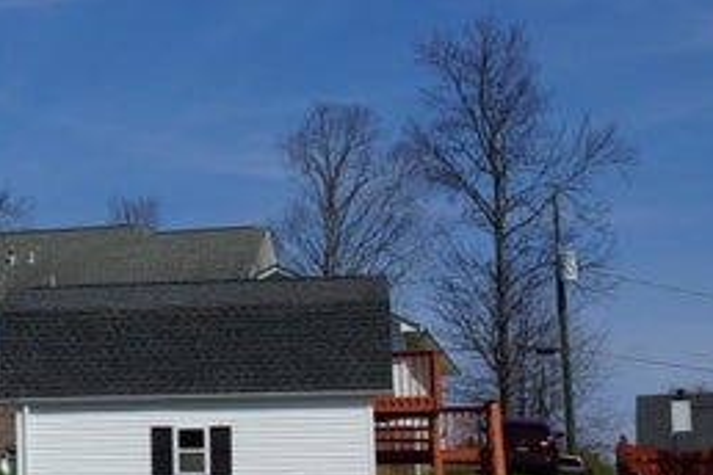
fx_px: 2654
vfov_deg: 10.2
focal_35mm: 134
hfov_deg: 13.9
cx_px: -492
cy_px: 262
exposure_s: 1/320
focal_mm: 24
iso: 100
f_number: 13
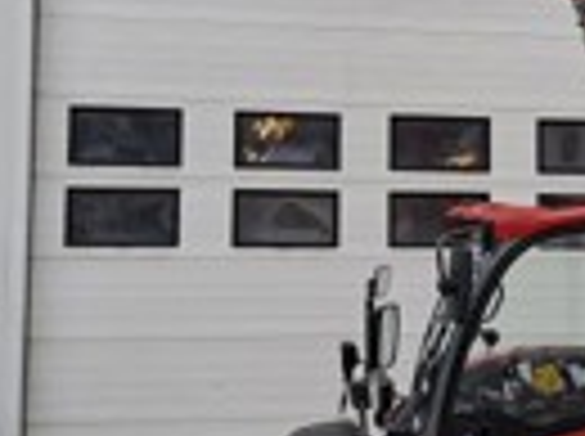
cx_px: 423
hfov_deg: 27.2
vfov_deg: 20.6
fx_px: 1198
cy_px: 153
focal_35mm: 71
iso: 50
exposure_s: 1/100
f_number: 1.8
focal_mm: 5.54
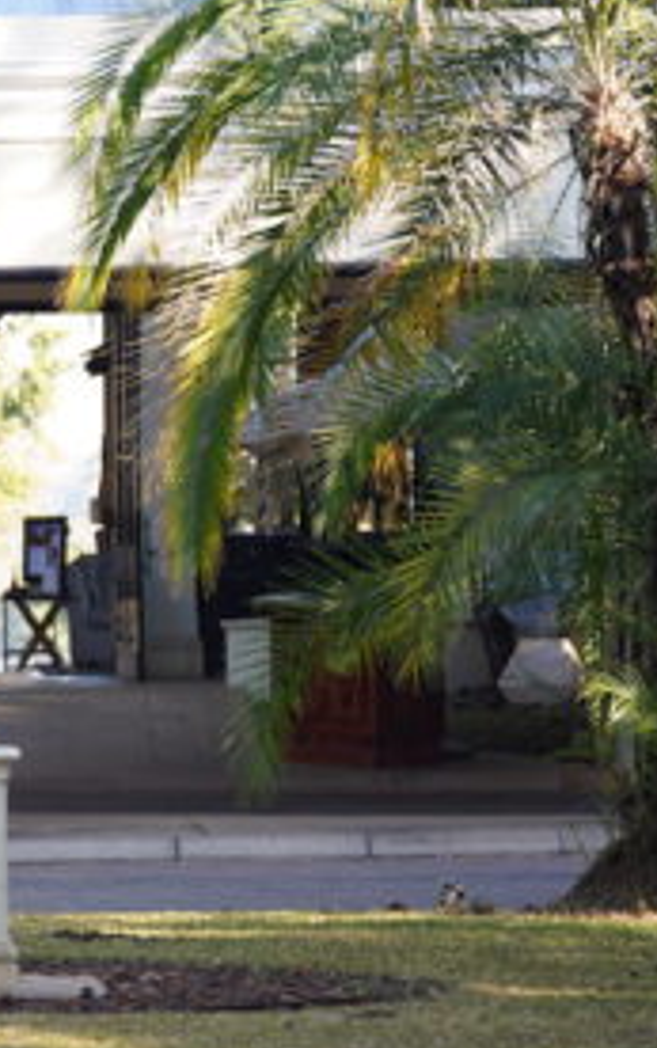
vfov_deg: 6.8
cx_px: -114
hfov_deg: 4.3
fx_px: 8748
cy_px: 247
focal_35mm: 306
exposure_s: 1/250
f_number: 2.8
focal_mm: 108
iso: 160
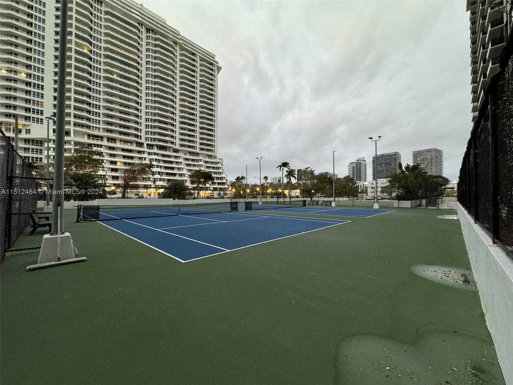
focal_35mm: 14
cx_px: 256
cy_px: 192
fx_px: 207
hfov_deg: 102.1
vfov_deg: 85.7
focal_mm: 2.22
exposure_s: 1/60
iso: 500
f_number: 2.2
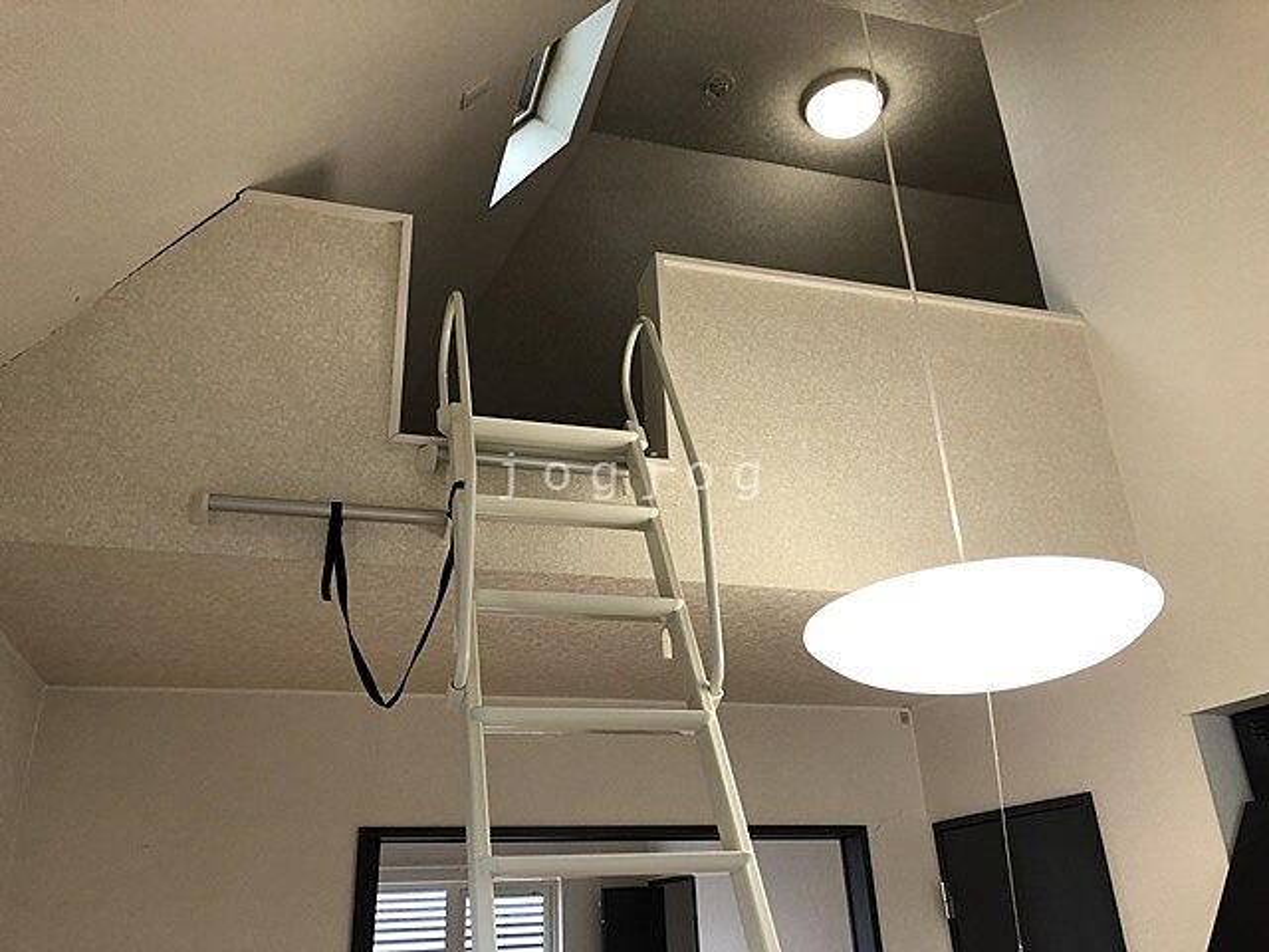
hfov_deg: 63.4
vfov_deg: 49.7
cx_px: 634
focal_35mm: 28
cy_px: 476
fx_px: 1026
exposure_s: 1/33
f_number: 1.8
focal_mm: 3.99
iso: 25
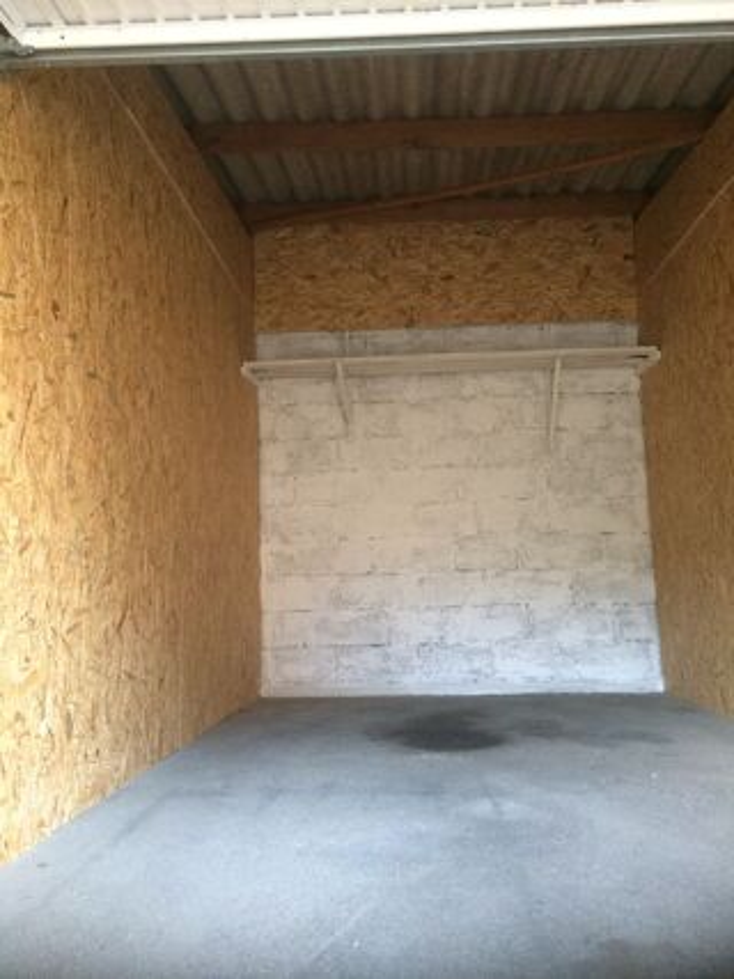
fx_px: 820
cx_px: 367
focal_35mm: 29
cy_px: 490
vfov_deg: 61.7
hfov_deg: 48.2
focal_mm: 4.15
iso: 320
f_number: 2.2
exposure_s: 1/33
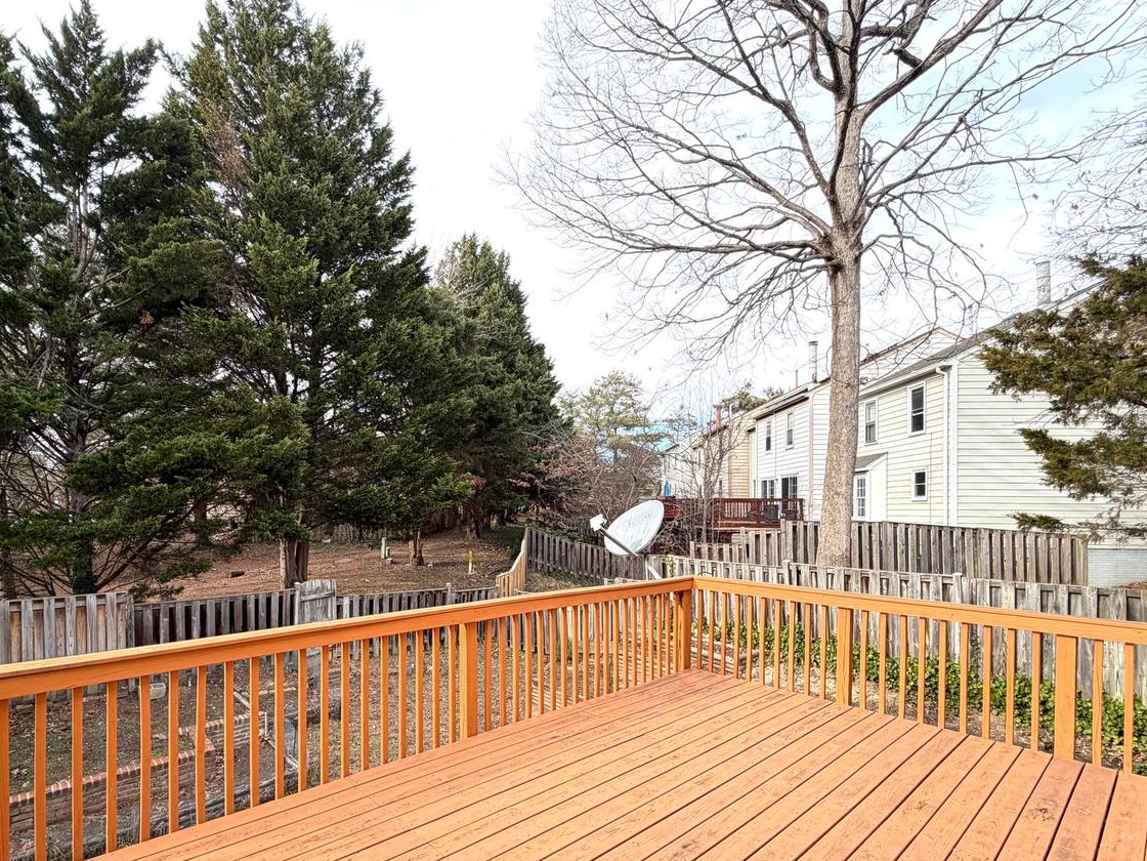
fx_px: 596
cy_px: 508
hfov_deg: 87.4
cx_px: 510
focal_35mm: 18
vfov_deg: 71.0
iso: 50
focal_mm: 2.22
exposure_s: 1/301
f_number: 2.2
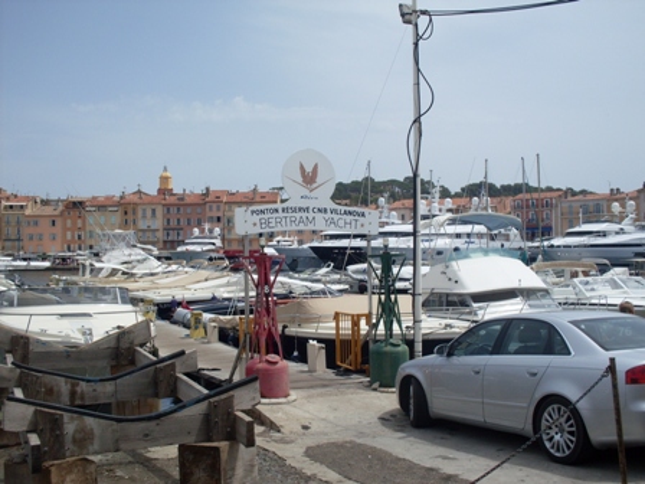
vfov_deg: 37.7
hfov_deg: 49.0
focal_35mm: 38
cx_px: 322
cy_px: 242
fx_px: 708
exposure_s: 1/350
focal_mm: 6.3
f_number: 8.4
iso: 80
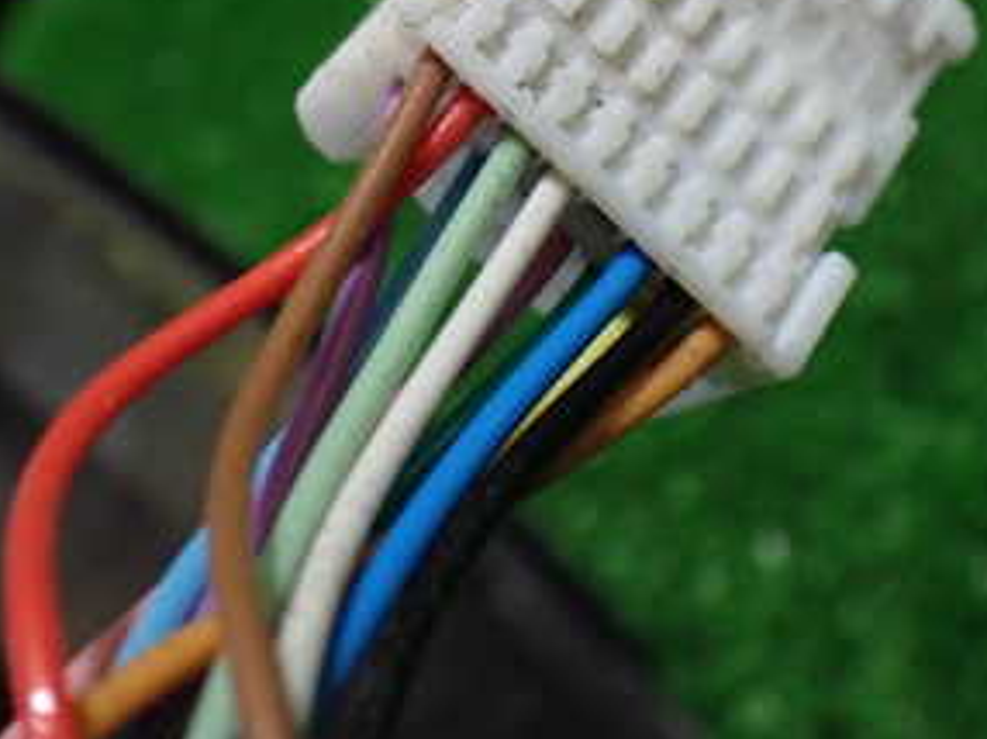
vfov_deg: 22.8
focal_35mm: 63
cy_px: 117
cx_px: 445
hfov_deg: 30.7
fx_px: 1795
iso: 640
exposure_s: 1/125
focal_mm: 5.4
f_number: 2.3
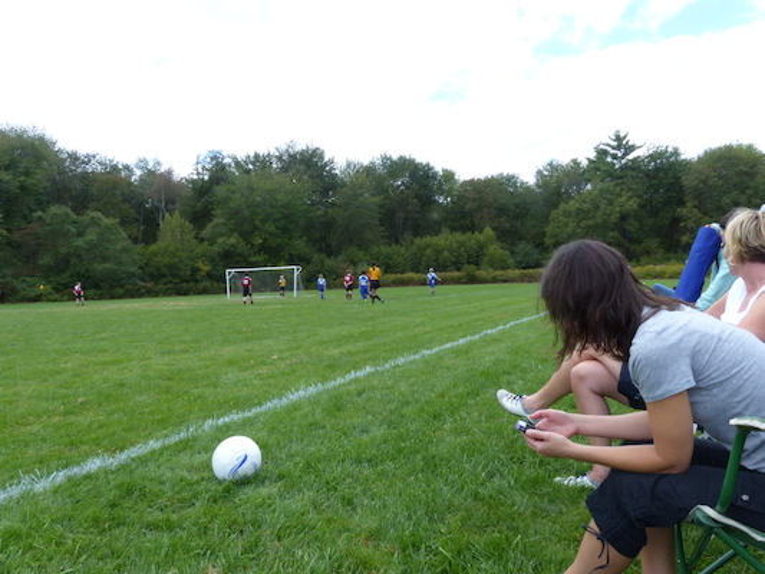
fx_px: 553
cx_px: 382
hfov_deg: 69.4
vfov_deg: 54.9
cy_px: 287
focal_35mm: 25
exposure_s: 1/60
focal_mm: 4.5
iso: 100
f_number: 8
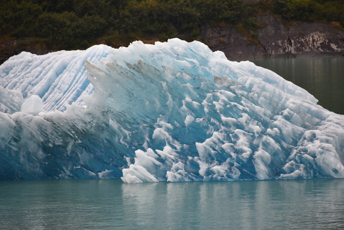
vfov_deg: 5.5
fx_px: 2389
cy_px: 115
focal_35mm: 250
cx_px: 172
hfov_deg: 8.2
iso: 900
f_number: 5.6
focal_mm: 250
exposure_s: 1/500
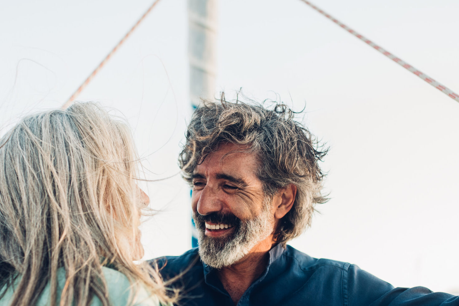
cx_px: 209
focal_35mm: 61
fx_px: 778
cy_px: 232
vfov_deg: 22.1
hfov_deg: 32.8
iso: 100
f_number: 2.2
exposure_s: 1/500
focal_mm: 35
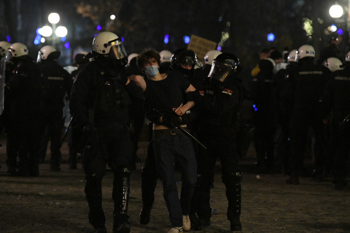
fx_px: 1750
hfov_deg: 11.4
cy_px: 116
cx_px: 175
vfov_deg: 7.6
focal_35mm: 180
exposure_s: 1/160
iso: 12800
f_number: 4
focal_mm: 180
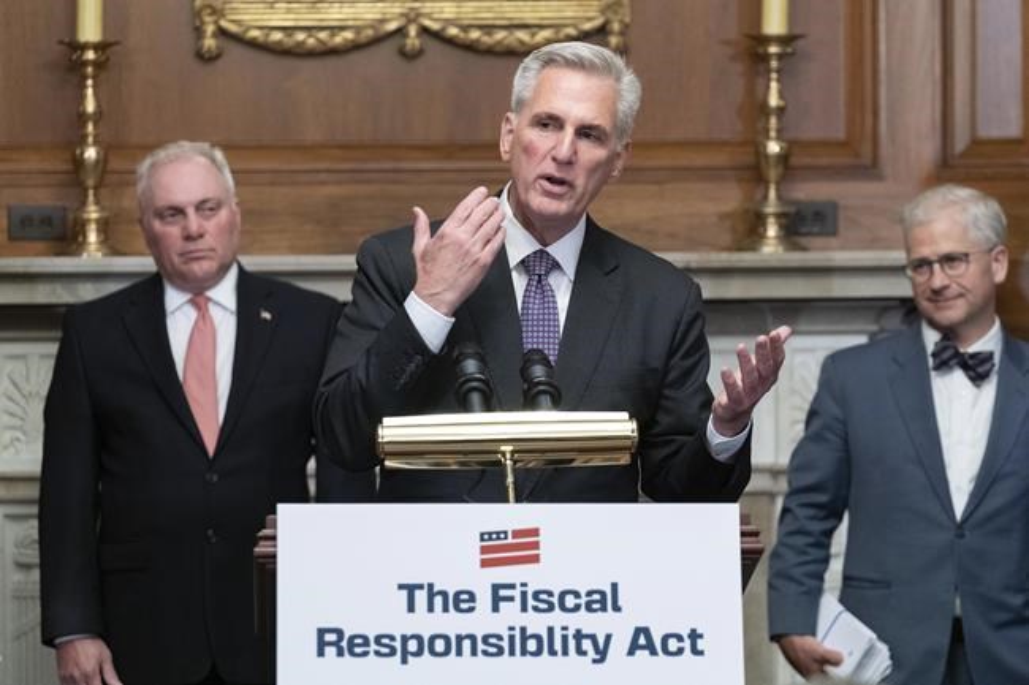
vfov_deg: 8.6
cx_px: 514
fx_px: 4543
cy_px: 342
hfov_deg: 12.9
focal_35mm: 159
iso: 6400
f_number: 4.5
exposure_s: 1/320
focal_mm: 159
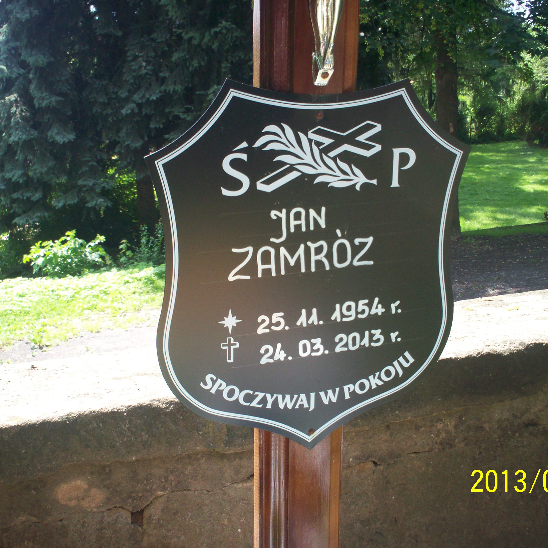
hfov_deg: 39.2
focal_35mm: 43
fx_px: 770
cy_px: 277
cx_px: 280
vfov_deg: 39.2
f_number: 4.5
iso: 100
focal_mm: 6
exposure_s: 1/95.5
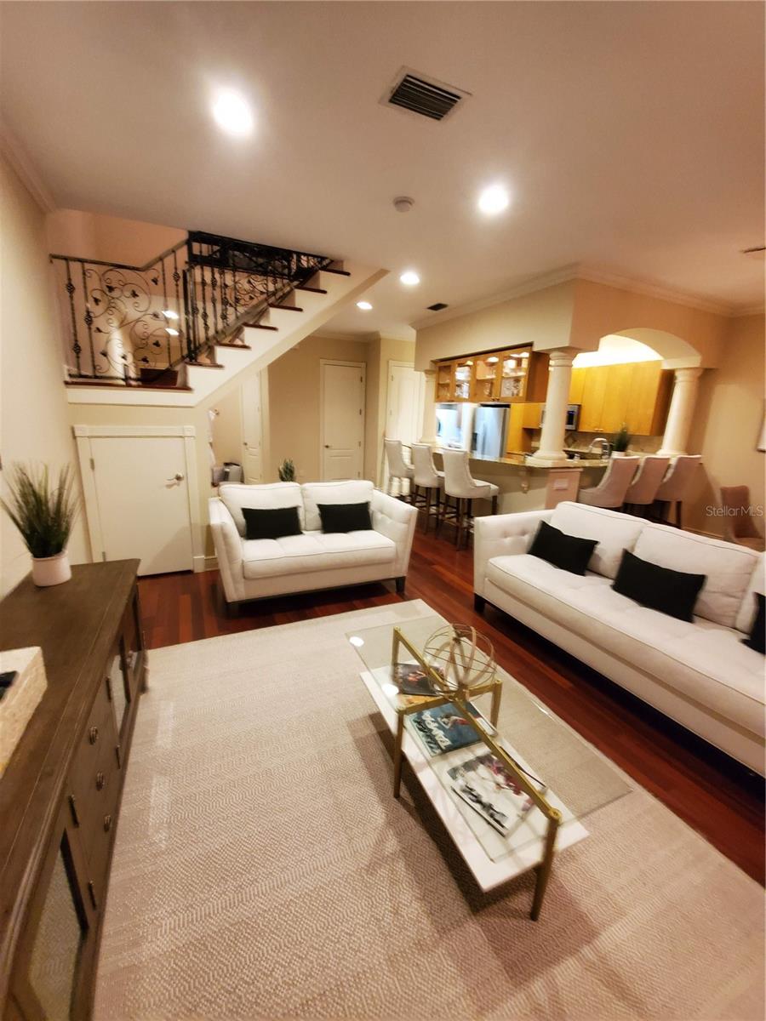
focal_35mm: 13
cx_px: 383
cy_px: 510
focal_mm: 1.8
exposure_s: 1/29
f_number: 2.2
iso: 800
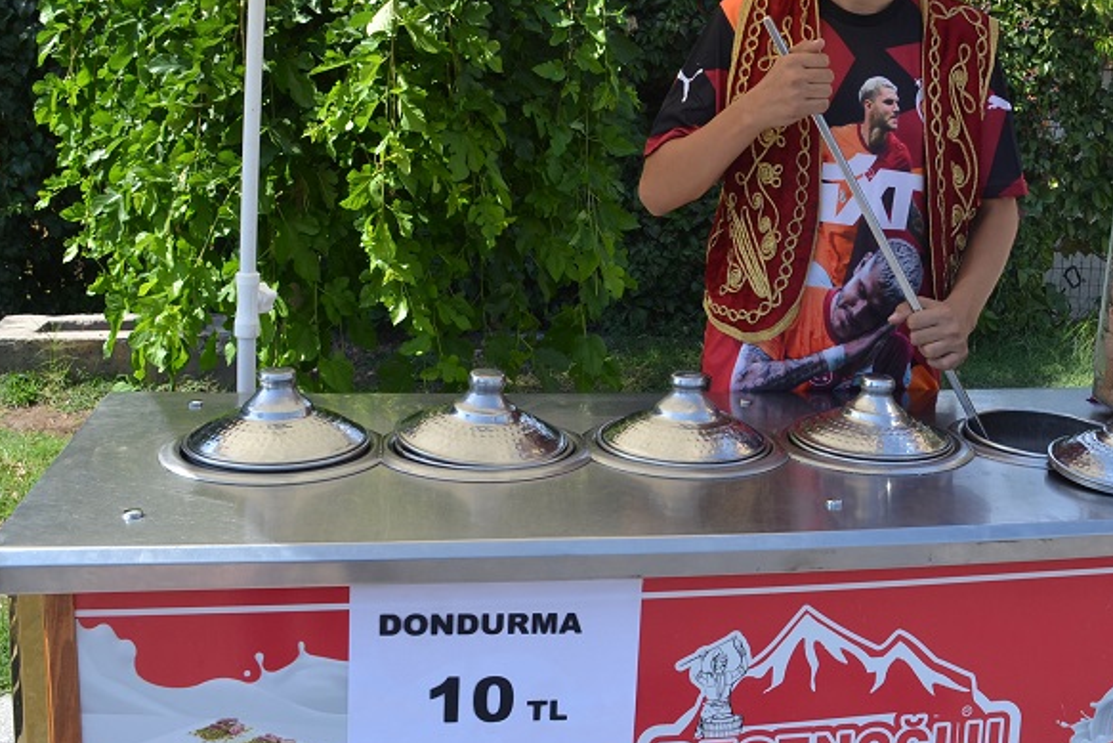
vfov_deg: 30.3
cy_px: 242
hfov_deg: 43.4
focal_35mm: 44
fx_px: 1361
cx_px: 806
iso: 110
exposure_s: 1/125
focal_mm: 18
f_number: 5.6
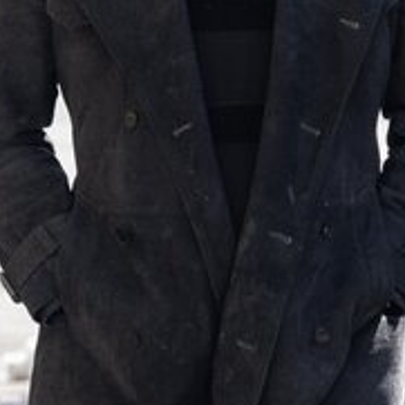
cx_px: 11
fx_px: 8194
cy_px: 122
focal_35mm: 619
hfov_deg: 2.8
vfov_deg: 2.8
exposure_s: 1/1000
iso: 800
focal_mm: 110
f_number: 5.6
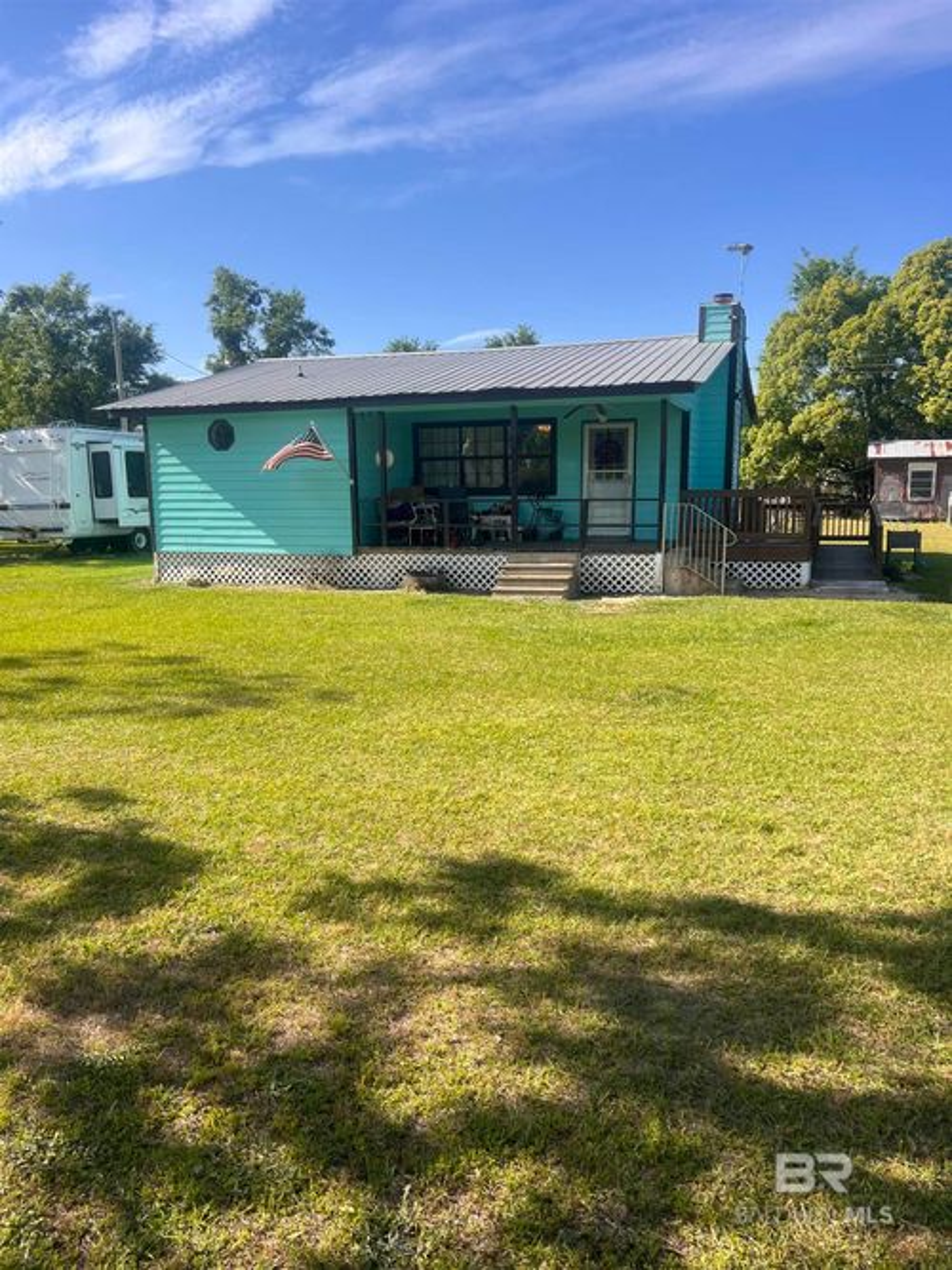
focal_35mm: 26
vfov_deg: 67.3
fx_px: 954
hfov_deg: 53.0
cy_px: 635
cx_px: 476
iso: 50
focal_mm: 5.7
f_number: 1.5
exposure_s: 1/1869
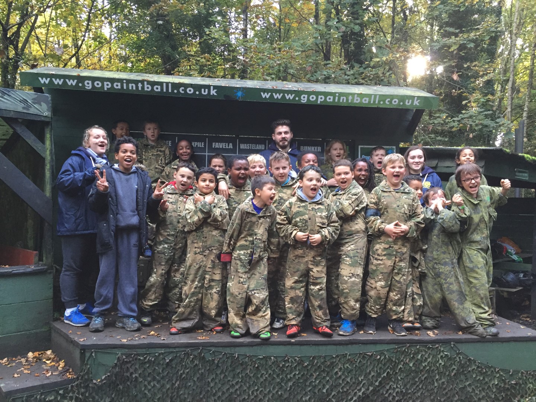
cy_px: 201
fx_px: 449
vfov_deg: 48.2
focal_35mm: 29
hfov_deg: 61.7
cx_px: 268
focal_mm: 4.15
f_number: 2.2
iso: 64
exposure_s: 1/33
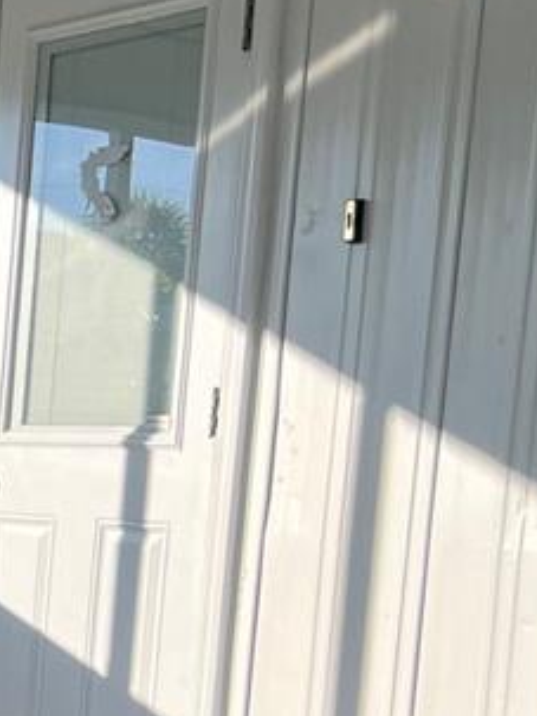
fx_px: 2132
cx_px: -454
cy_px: 747
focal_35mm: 103
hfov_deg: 12.9
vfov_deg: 18.5
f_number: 1.5
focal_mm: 5.7
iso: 50
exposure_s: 1/743
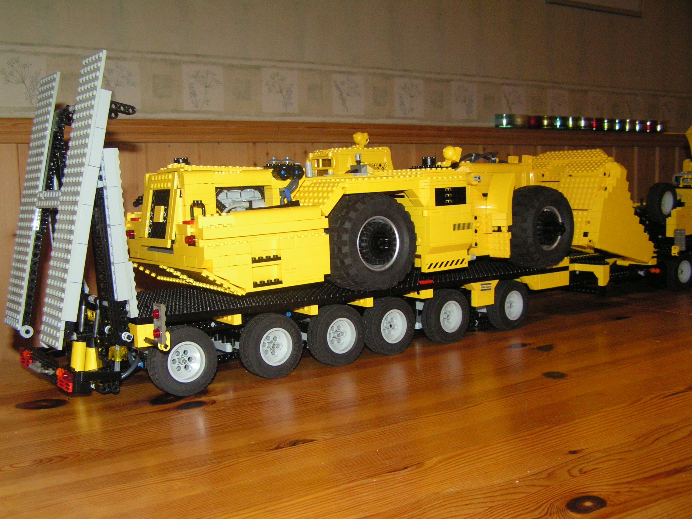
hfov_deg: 49.0
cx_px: 346
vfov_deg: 37.7
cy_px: 260
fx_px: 760
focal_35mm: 38
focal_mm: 6.3
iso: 200
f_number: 2.8
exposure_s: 1/40
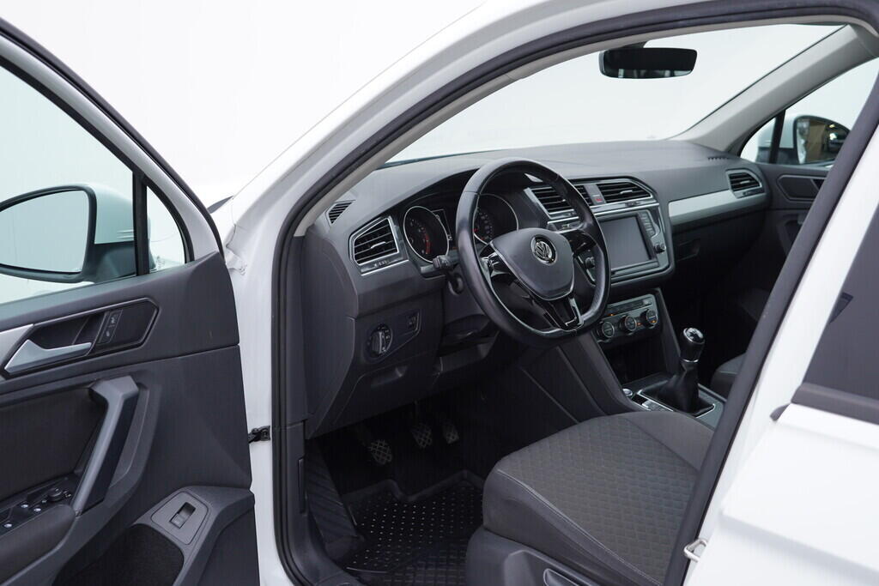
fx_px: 879
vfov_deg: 36.9
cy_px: 293
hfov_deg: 53.1
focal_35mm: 36
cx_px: 440
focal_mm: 24
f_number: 3.2
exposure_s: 1/60
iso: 125
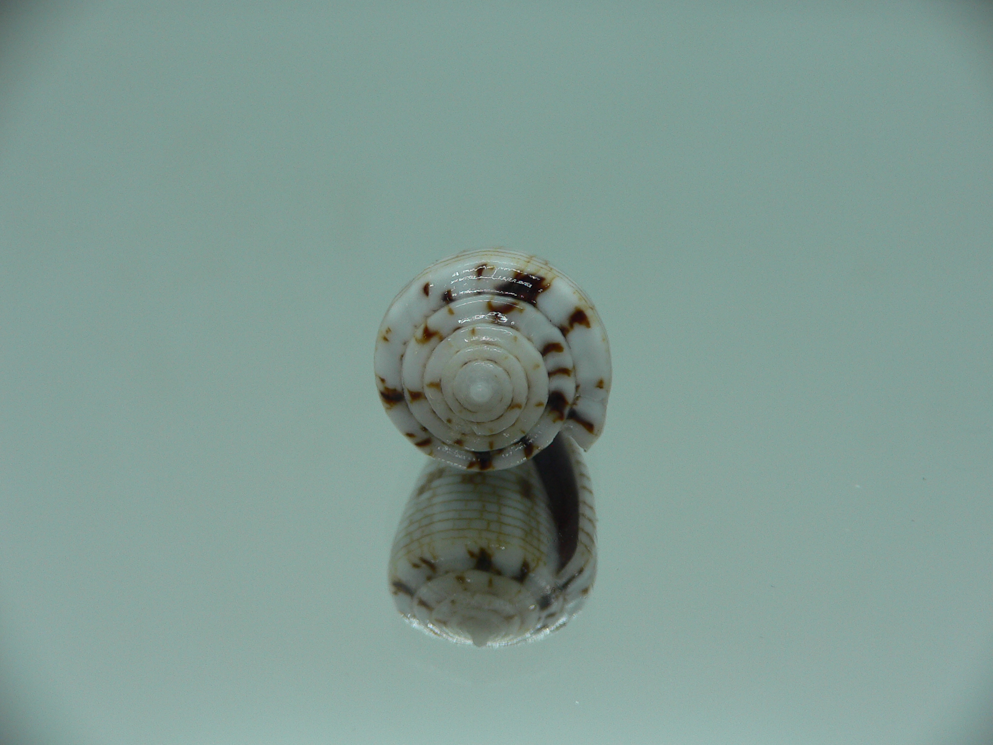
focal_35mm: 35
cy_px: 372
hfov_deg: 52.6
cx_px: 496
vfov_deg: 40.7
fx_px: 1004
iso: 80
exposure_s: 1/60
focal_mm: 4.6
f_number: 2.8
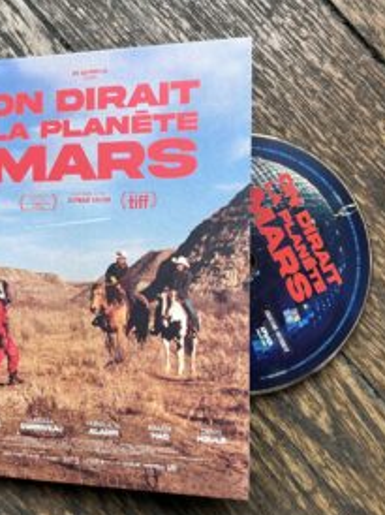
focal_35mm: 38
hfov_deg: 37.5
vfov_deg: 48.9
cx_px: 152
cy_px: 284
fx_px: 564
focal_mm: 5.7
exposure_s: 1/50
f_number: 1.5
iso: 160
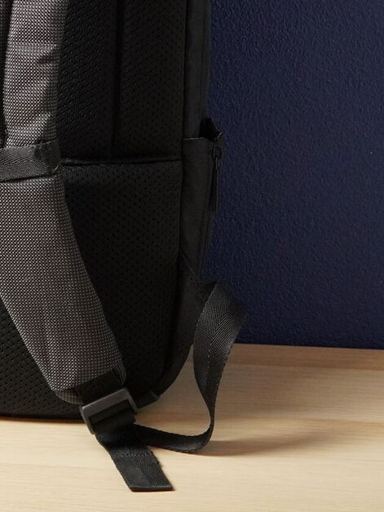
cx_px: -78
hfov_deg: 9.5
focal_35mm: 154
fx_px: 2282
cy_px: 61
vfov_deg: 12.7
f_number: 4.5
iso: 2000
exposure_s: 1/160
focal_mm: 35
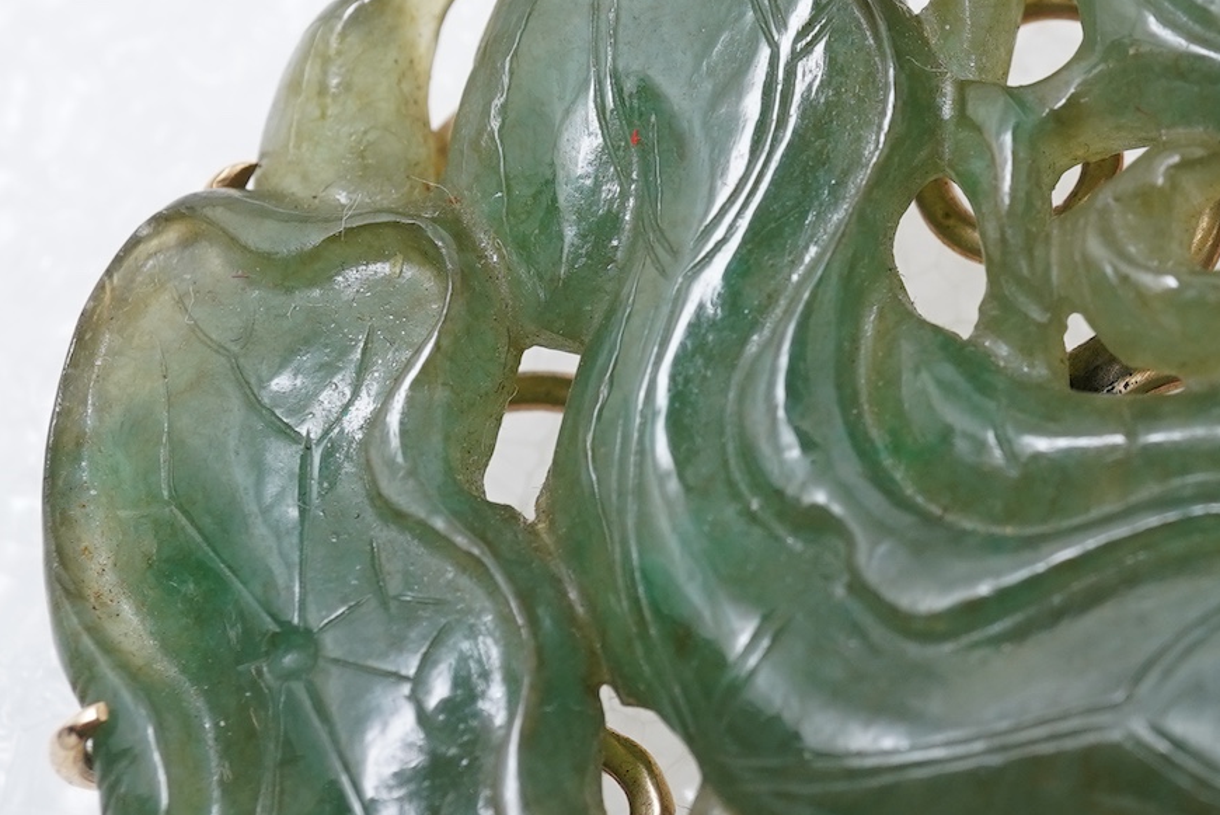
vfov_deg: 14.7
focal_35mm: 93
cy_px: 199
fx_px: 3153
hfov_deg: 21.1
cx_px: 1236
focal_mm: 30
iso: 500
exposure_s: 1/125
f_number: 16
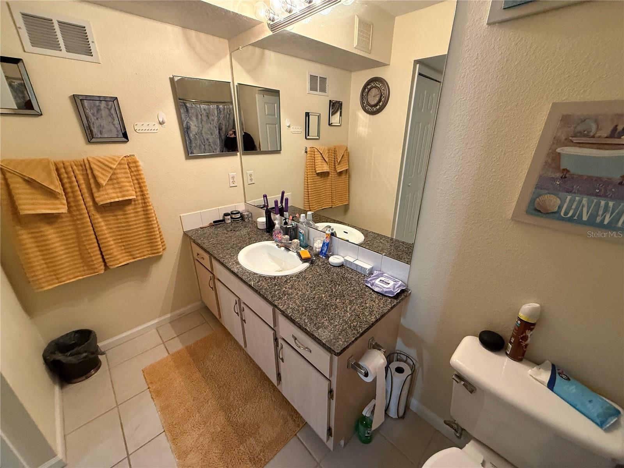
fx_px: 252
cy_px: 234
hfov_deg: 102.1
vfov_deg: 85.7
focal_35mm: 14
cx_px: 312
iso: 400
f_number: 2.2
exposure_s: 1/60
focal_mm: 2.22
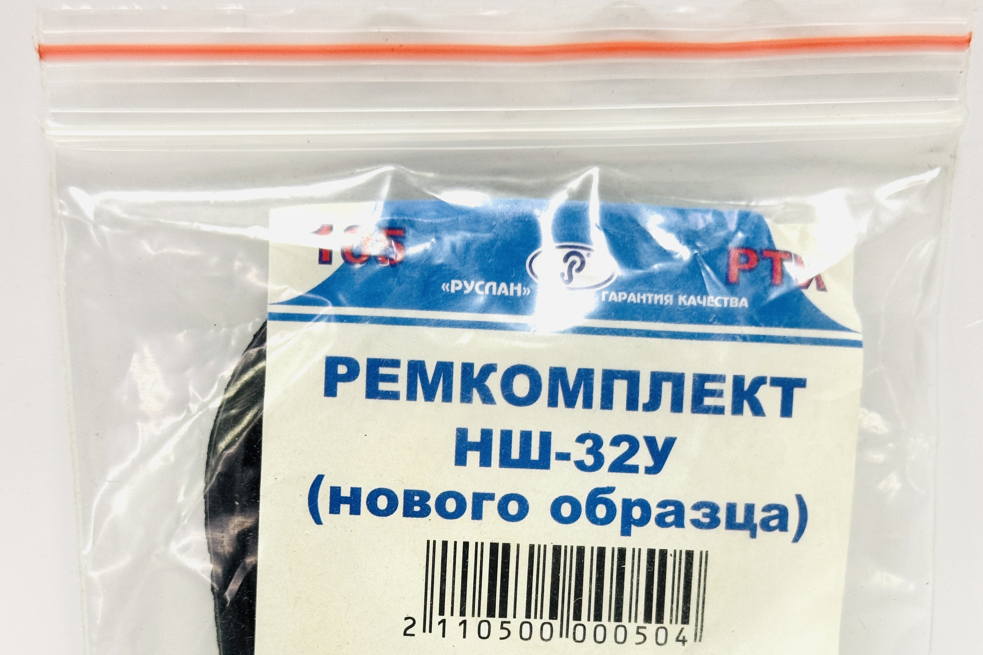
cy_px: 567
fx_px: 1829
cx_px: 493
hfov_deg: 30.1
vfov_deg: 20.0
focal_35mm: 67
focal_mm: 6.76
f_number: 1.78
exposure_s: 1/100
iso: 64
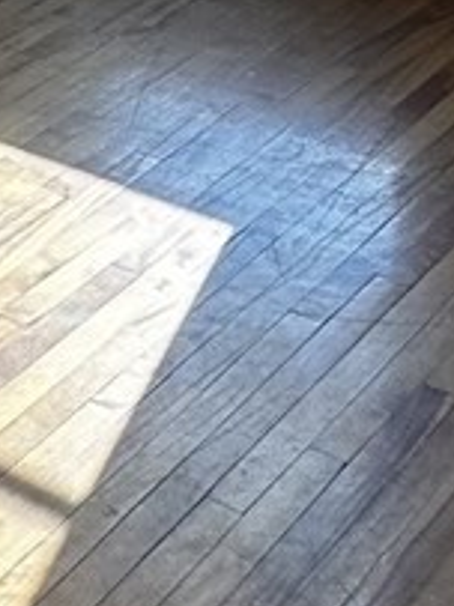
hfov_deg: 13.1
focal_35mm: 106
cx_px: -239
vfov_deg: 17.2
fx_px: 1856
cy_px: -233
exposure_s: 1/151
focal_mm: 2.22
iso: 40
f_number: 2.2
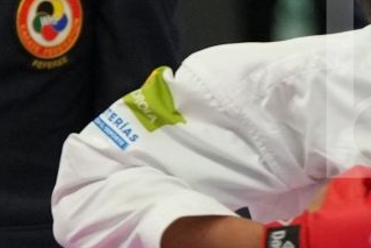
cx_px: 829
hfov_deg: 1.7
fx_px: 12568
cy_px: 72
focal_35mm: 1219
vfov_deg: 1.1
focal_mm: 144
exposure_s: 1/1000
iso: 2000
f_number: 2.8
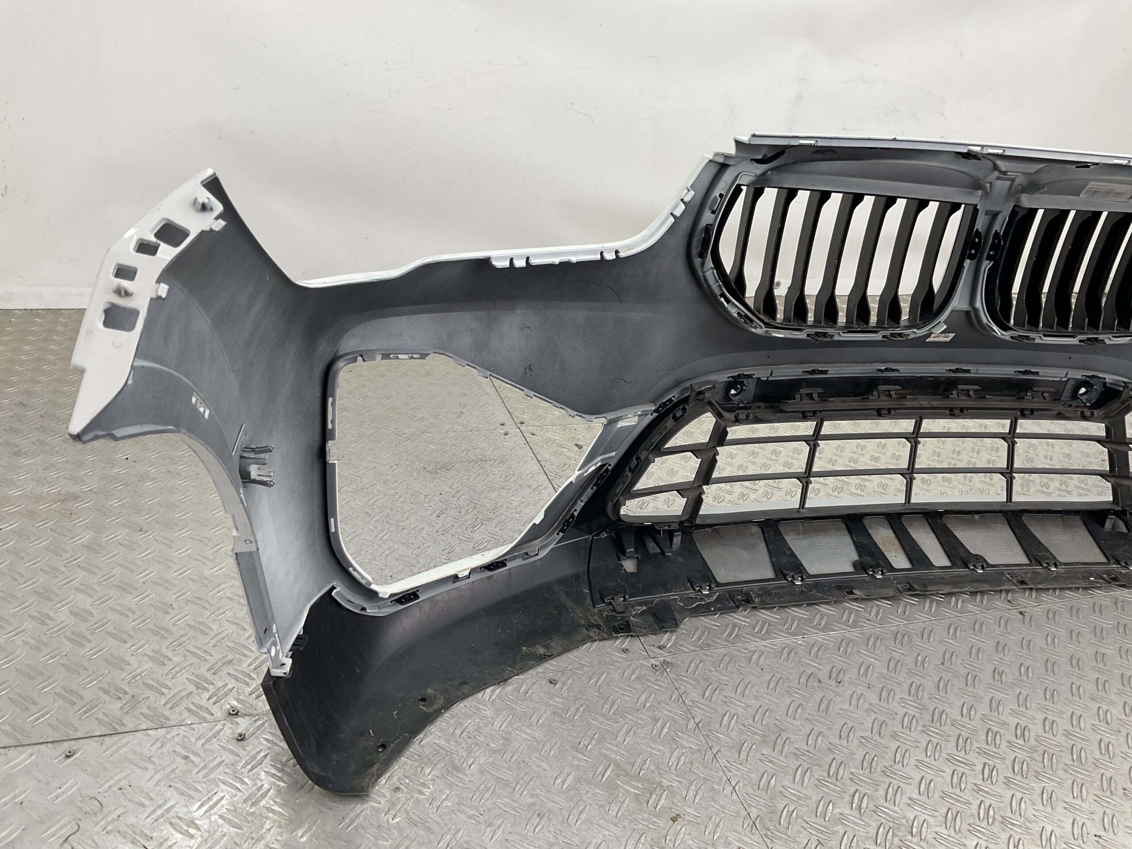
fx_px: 948
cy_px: 424
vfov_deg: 48.2
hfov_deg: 61.7
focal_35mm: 29
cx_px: 566
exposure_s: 1/100
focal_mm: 3
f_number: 1.8
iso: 20
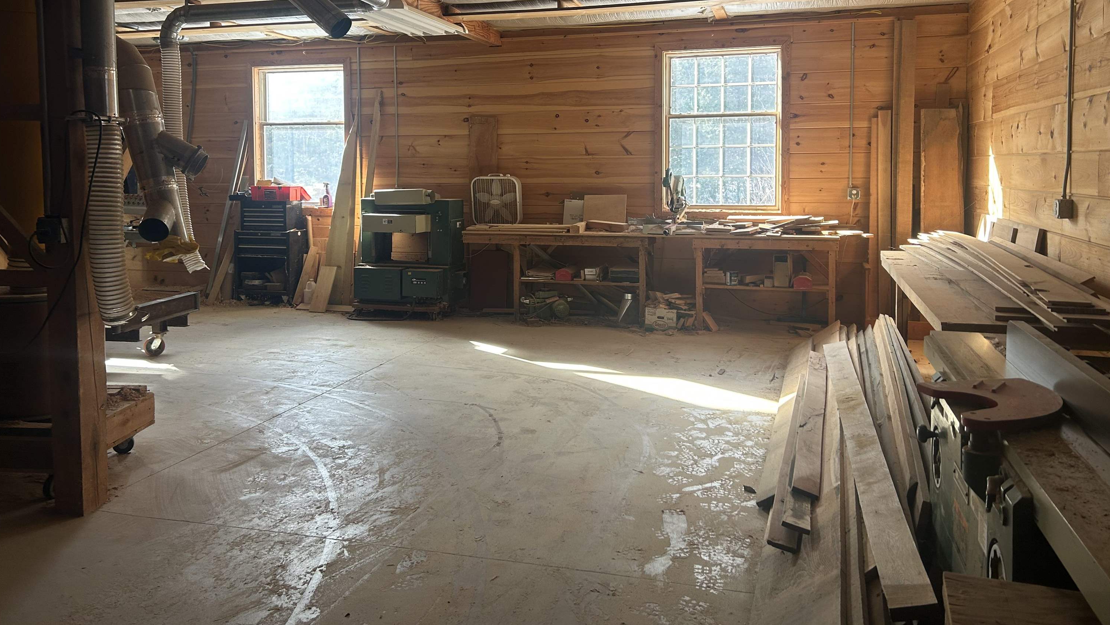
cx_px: 551
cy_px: 219
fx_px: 854
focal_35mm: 29
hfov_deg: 66.1
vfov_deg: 39.8
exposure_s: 1/121
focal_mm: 5.7
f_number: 1.5
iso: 50
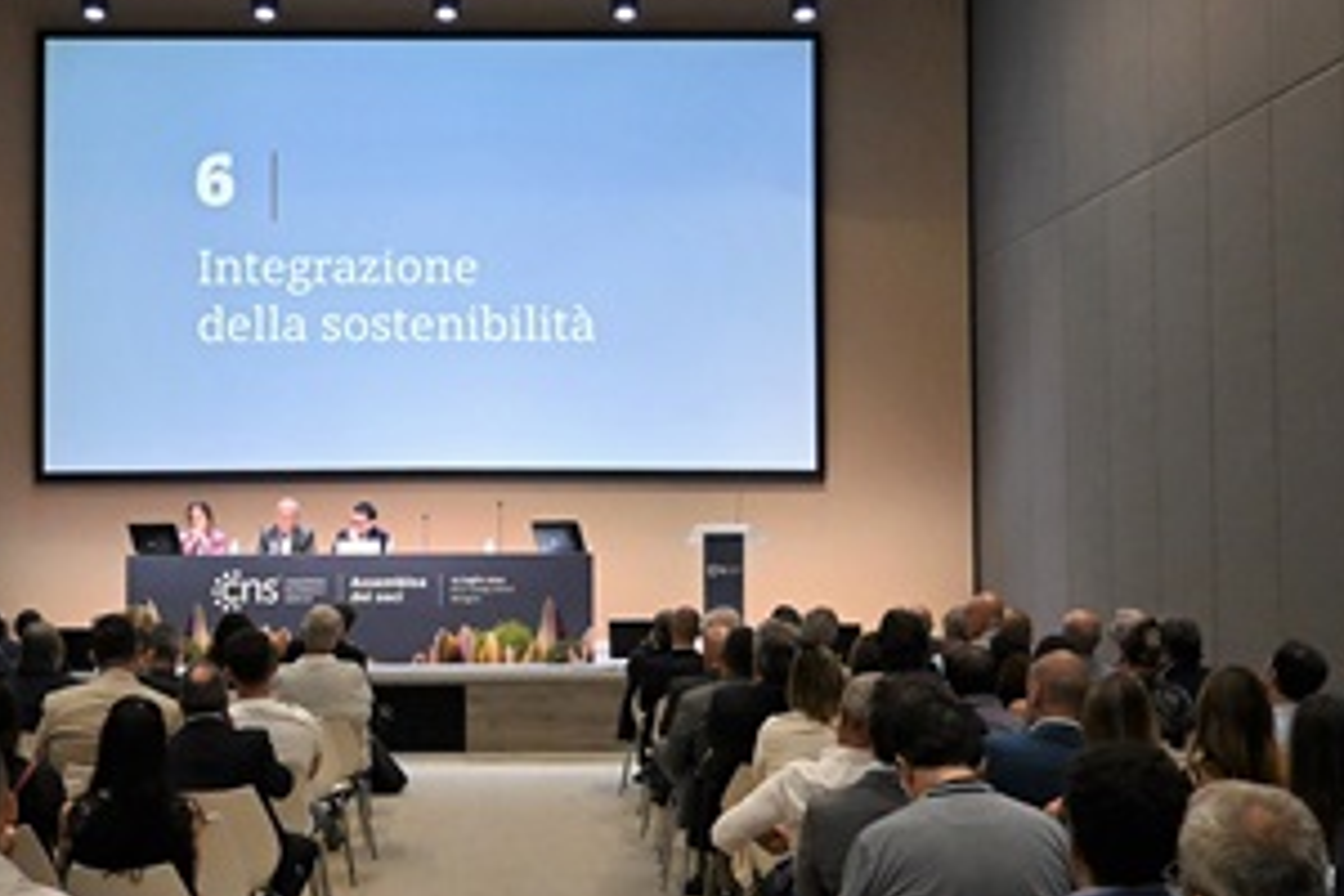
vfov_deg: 21.2
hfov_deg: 31.3
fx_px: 2389
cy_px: 441
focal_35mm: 64
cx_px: 511
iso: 2000
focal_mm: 16
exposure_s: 1/125
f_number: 3.5
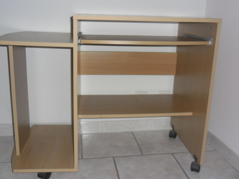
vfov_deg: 36.8
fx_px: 269
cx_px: 122
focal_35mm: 39
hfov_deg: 47.9
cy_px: 87
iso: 80
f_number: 4
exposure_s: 1/45
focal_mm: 6.6
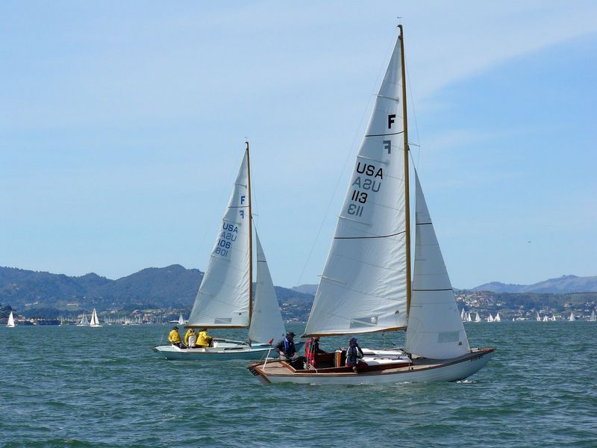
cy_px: 224
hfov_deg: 11.6
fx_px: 2949
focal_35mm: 171
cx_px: 298
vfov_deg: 8.7
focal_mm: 28.6
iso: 100
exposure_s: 1/800
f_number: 5
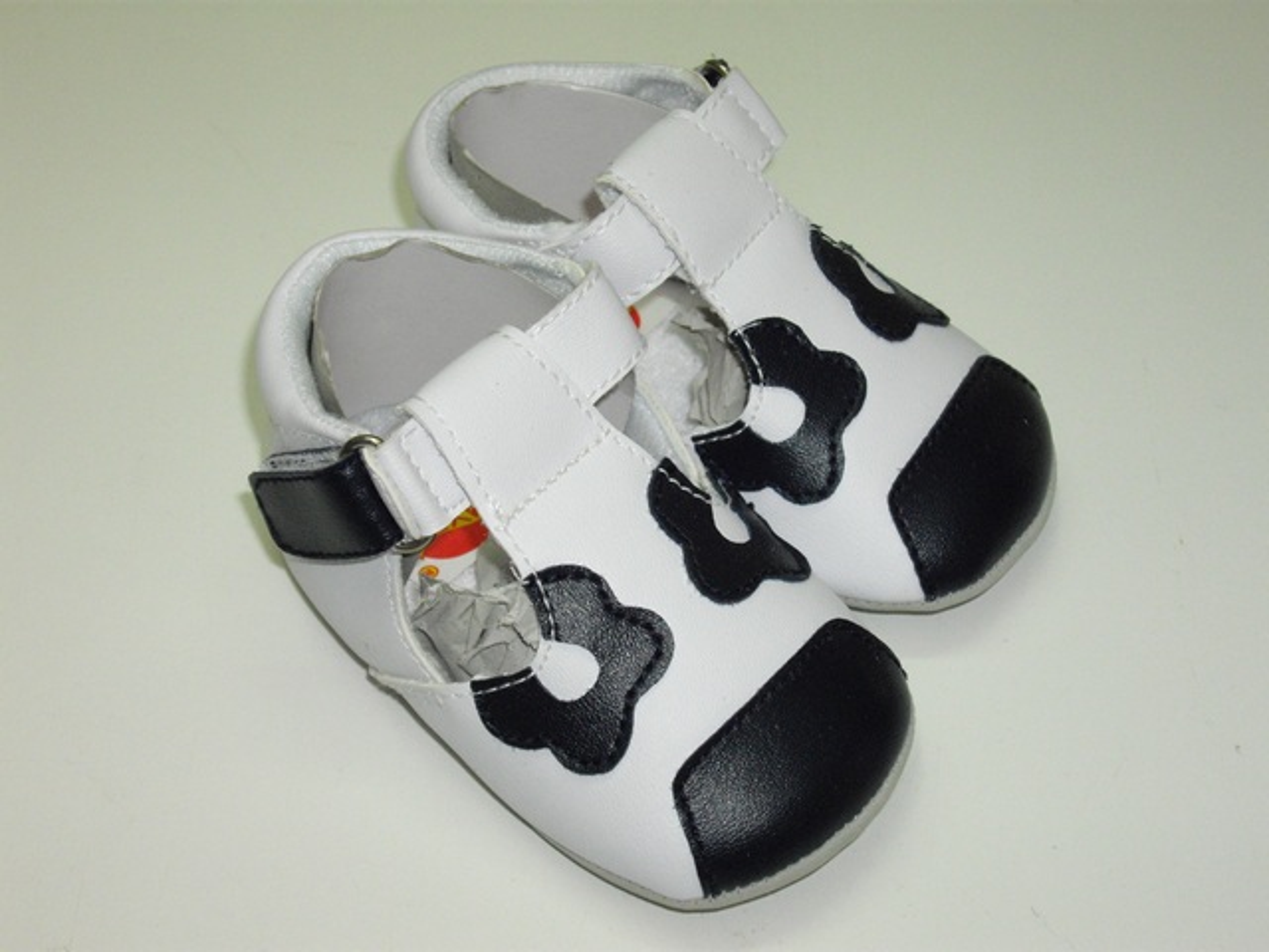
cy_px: 476
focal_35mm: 65
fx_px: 2383
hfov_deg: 29.8
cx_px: 634
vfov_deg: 22.6
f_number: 3.8
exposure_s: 1/80
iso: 400
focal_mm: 13.7
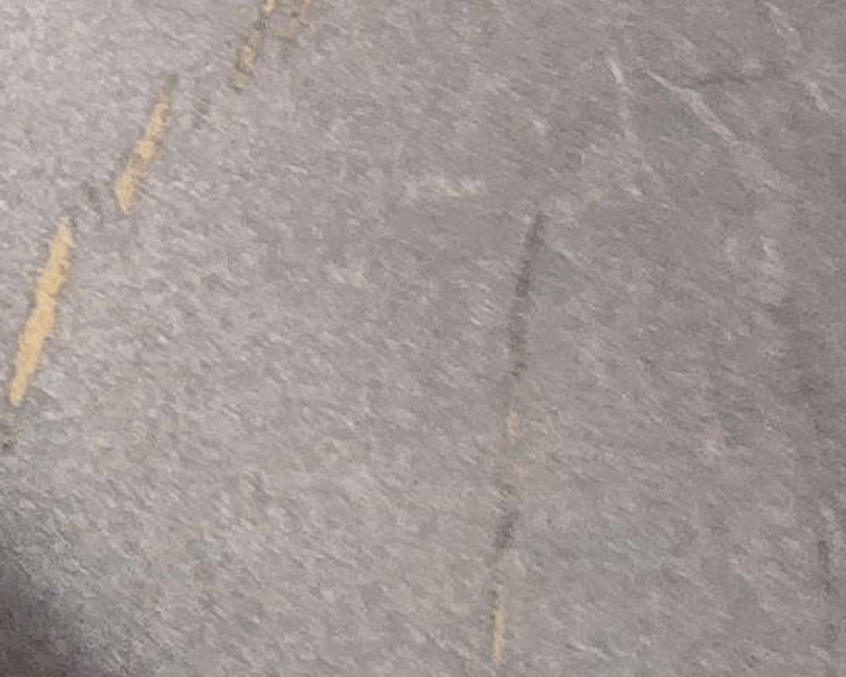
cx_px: -1624
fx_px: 2329
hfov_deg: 11.8
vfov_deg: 11.6
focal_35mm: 93
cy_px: -1202
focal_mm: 1.7
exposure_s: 1/60
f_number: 2.2
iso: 125
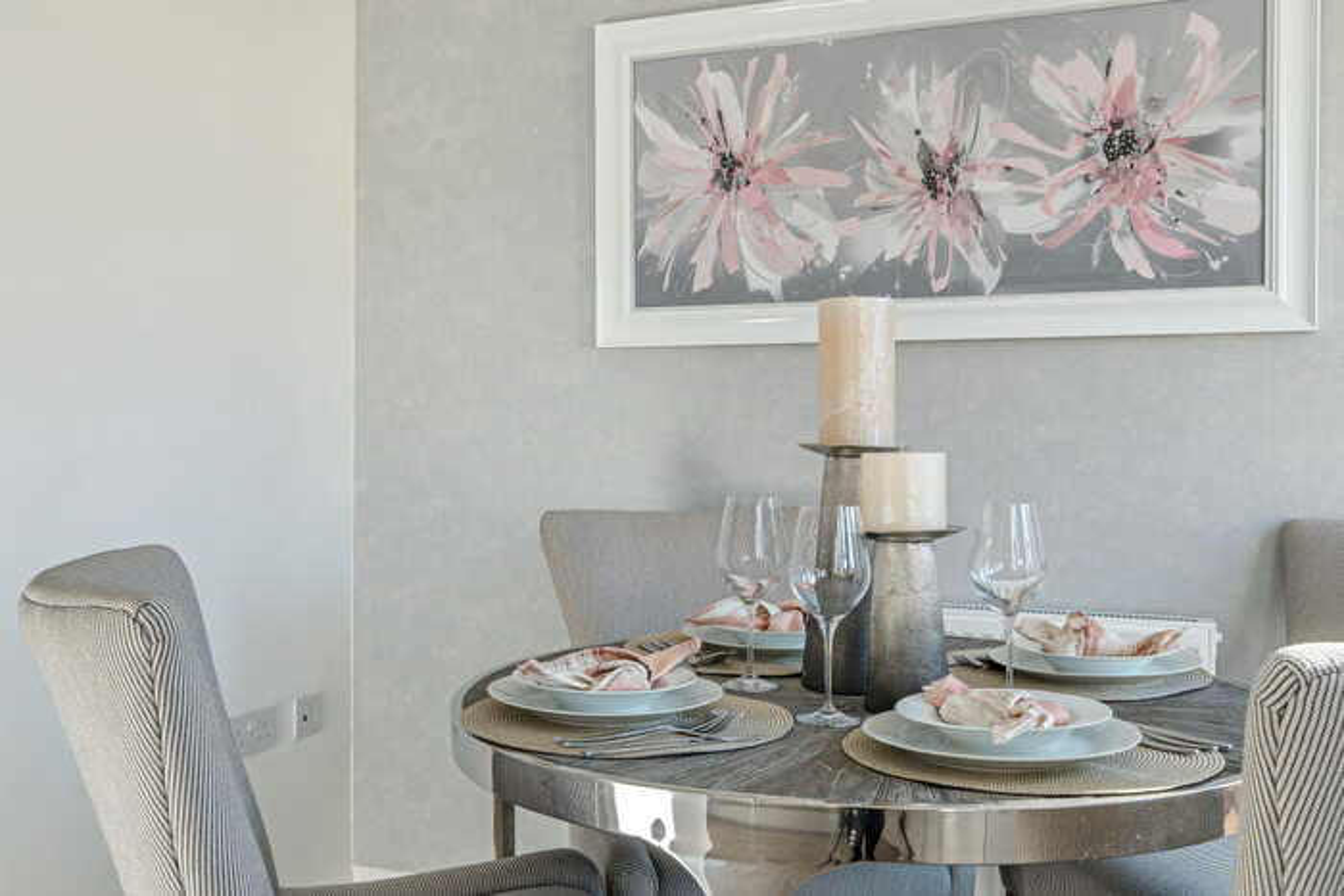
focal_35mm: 33
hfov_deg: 57.2
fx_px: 1232
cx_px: 672
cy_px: 448
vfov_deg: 40.0
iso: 160
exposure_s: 1/50
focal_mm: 22
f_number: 8
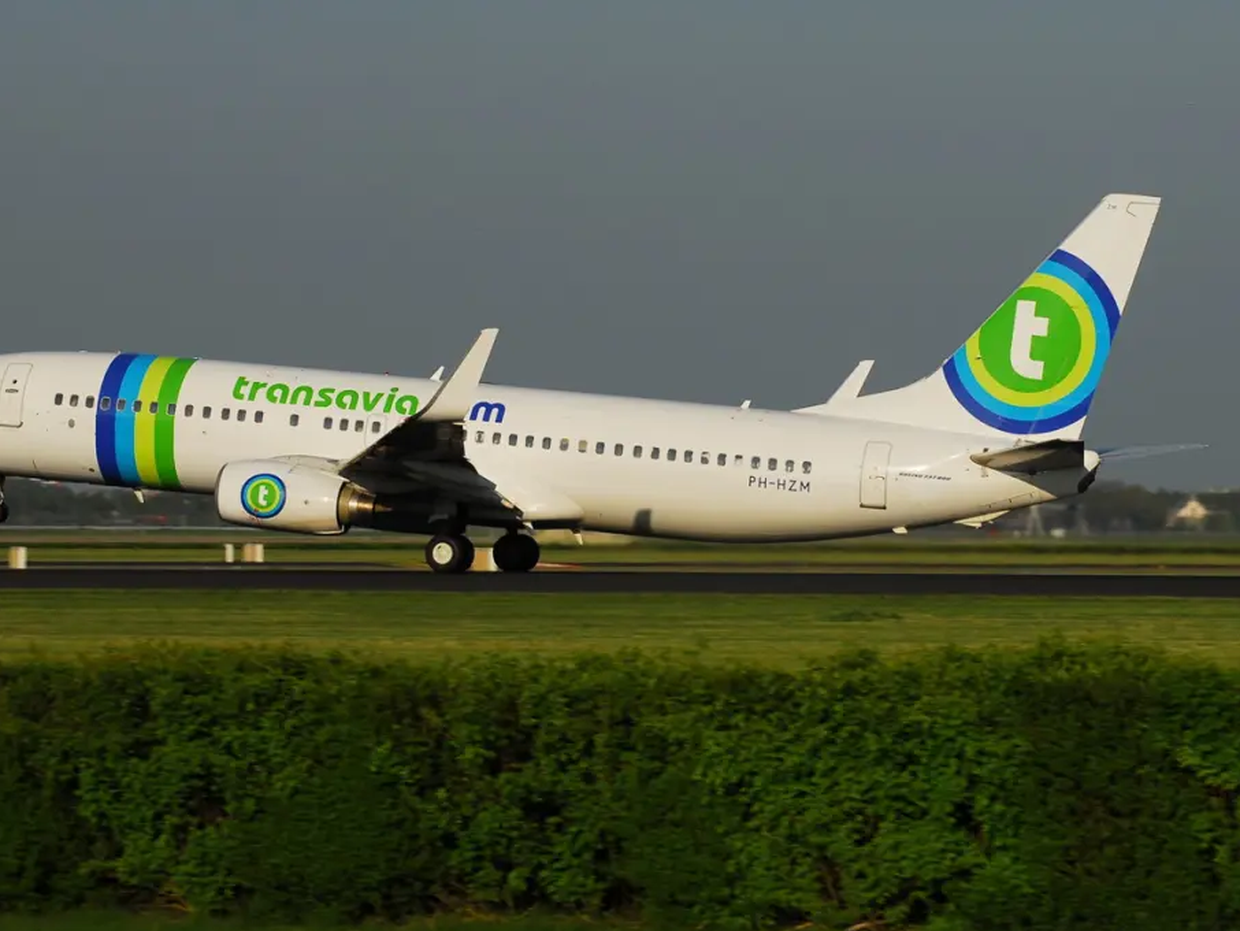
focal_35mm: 163
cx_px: 542
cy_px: 466
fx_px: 5840
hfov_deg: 12.1
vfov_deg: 9.1
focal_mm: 100
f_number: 8
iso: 100
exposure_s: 1/400
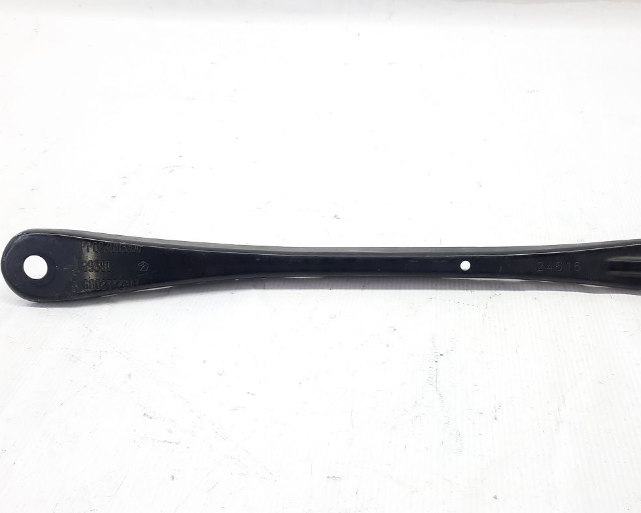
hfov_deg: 58.7
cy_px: 276
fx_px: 569
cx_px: 350
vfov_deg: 48.5
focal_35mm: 30
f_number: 2
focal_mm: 4.6
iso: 80
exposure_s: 1/50
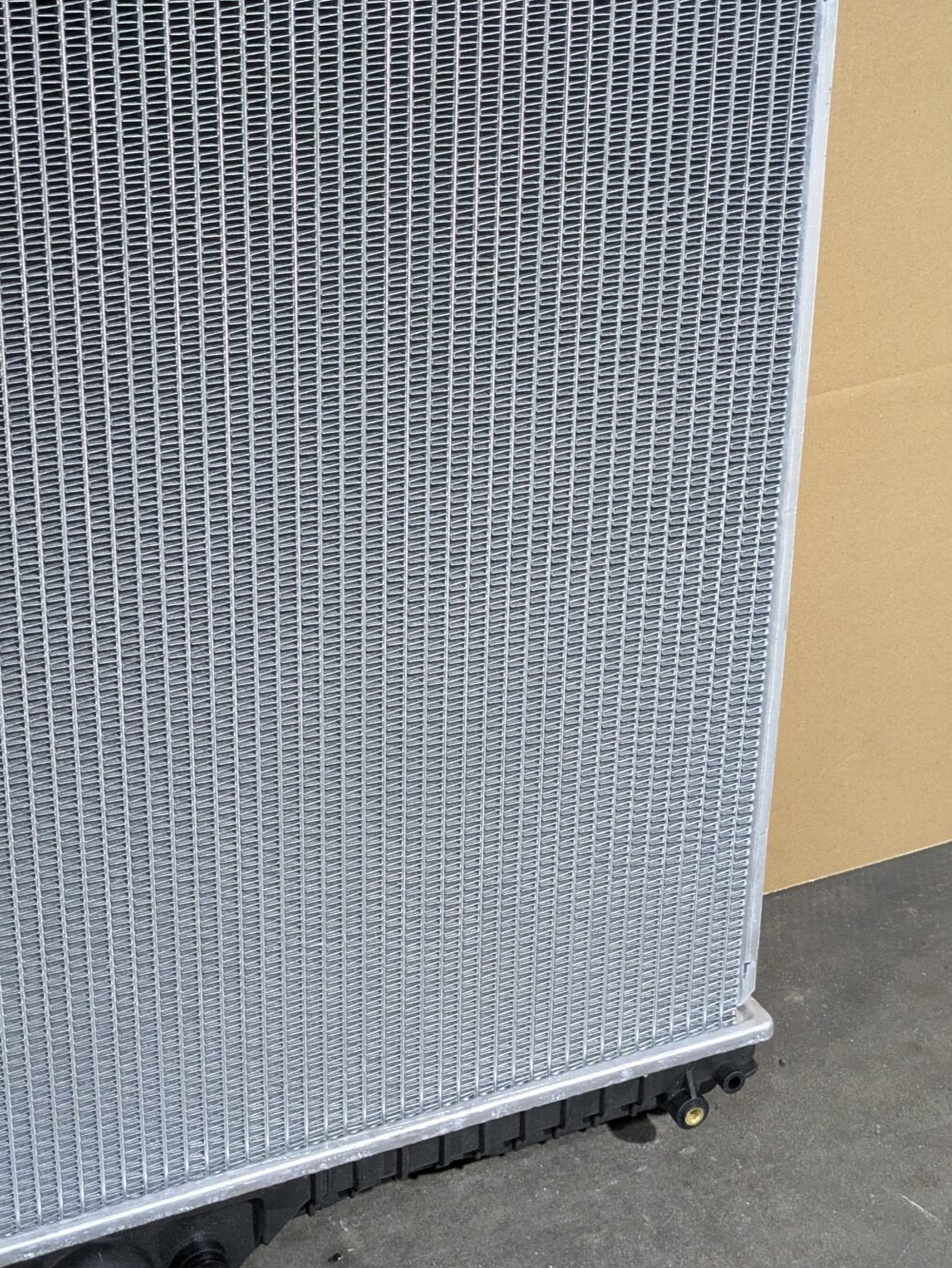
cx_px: 271
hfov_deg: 29.9
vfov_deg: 39.0
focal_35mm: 48
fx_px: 1759
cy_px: 386
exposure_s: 1/25
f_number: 1.89
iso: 384
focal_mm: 5.43
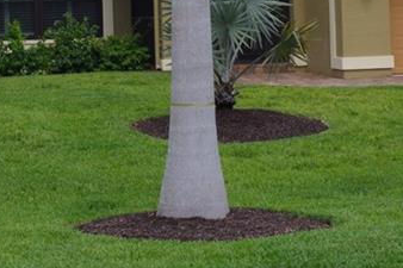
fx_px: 1220
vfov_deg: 12.1
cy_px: -106
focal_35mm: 109
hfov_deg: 18.7
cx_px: 157
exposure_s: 1/125
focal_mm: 24.38
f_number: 11
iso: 100
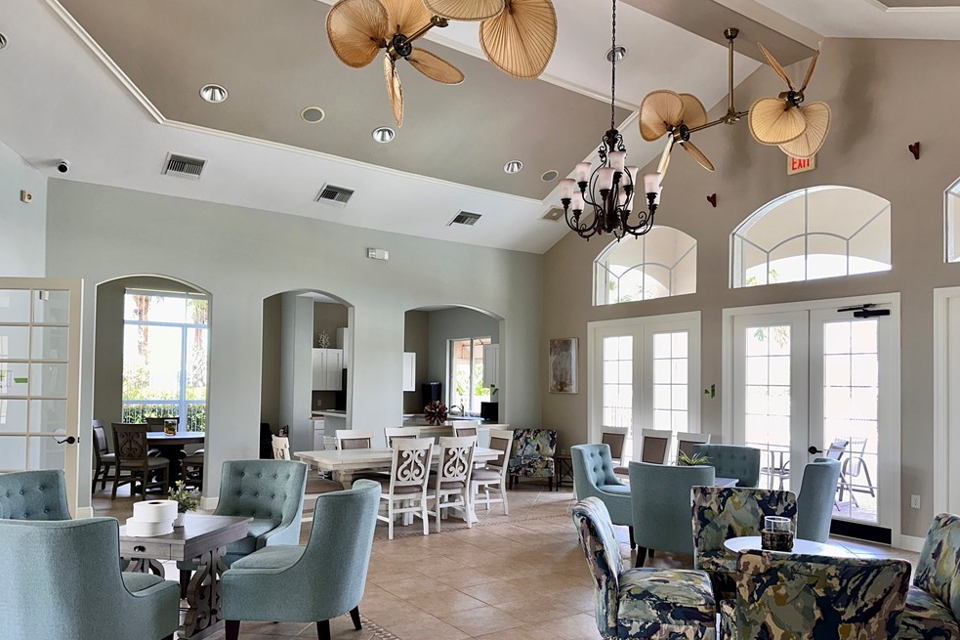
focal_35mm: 26
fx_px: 693
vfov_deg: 49.4
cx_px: 480
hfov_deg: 69.4
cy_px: 358
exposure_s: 1/130
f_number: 1.78
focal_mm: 6.86
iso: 80
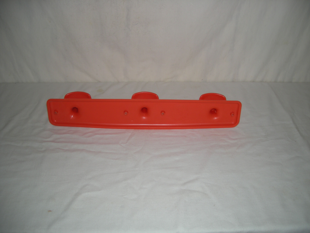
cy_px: 116
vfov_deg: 40.7
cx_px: 155
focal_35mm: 35
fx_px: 313
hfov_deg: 52.6
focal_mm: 5.7
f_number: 2.8
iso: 50
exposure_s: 1/51.5
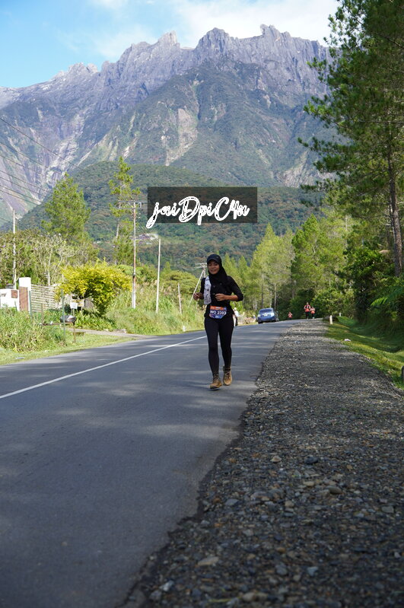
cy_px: 304
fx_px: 810
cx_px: 202
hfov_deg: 28.0
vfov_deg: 41.2
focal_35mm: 48
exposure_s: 1/500
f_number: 2.8
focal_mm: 32
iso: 100
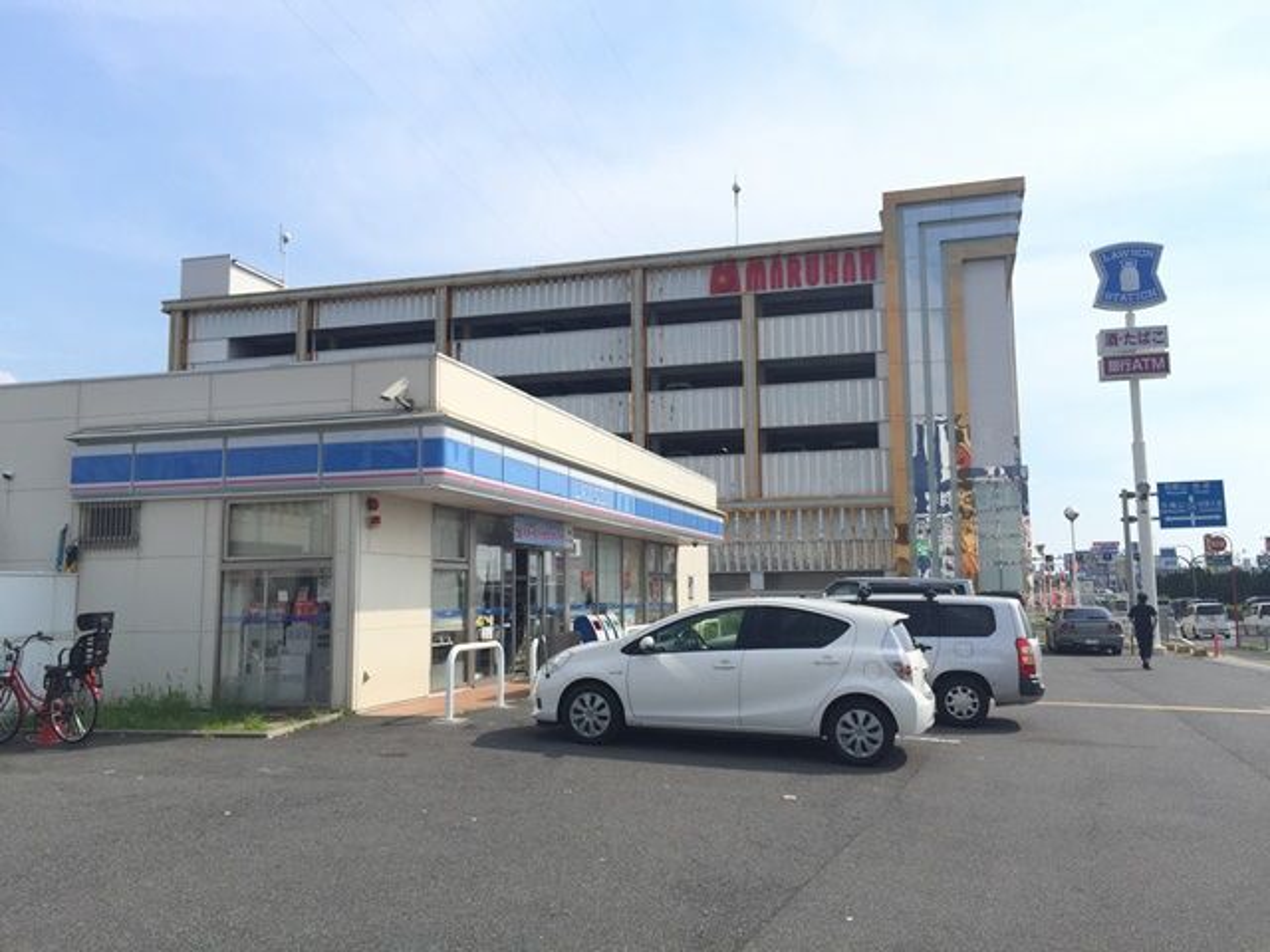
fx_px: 1064
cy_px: 476
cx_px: 635
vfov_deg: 48.2
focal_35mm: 29
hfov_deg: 61.7
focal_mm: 4.15
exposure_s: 1/3300
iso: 32
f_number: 2.2
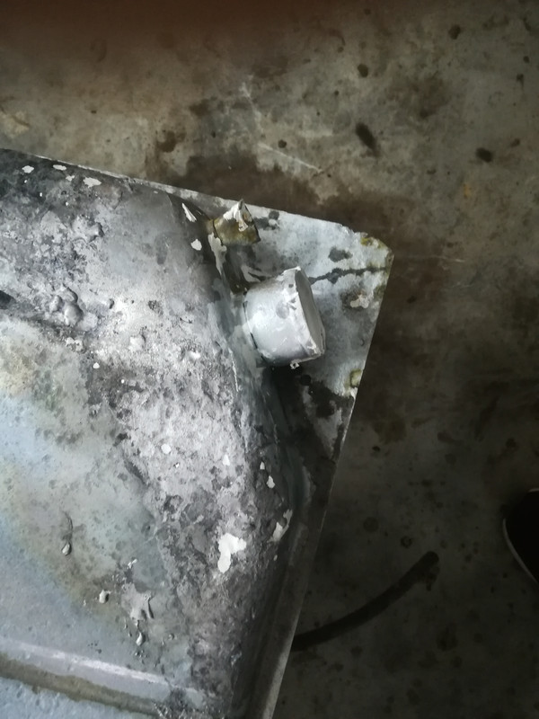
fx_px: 540
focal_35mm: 26
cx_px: 270
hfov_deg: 53.1
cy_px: 360
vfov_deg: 67.3
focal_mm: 3.83
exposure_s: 1/14.3
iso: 500
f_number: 2.2
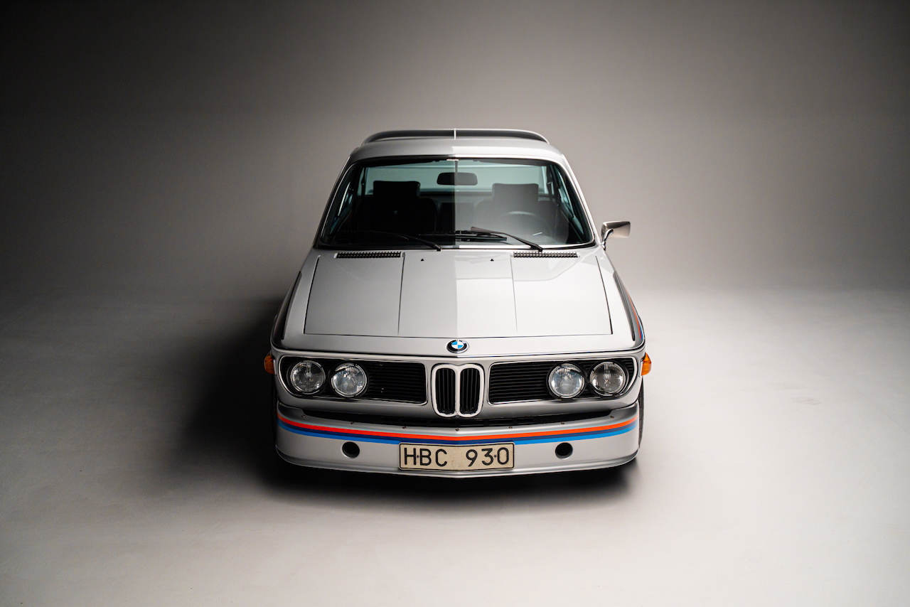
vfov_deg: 27.3
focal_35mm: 50
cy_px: 304
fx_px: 1251
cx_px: 455
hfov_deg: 40.0
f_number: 2.8
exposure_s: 1/200
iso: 1600
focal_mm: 49.5
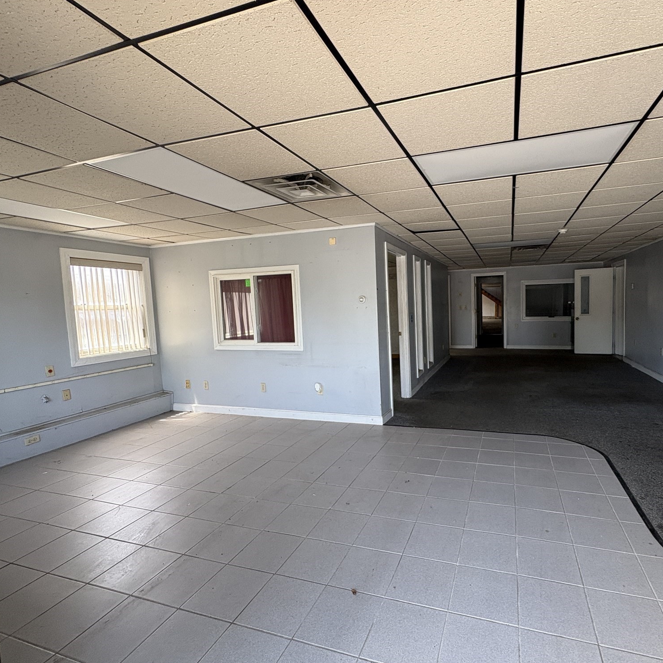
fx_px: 368
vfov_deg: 84.0
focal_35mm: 17
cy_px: 335
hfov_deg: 82.9
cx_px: 401
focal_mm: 2.22
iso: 100
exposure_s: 1/99
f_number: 2.2
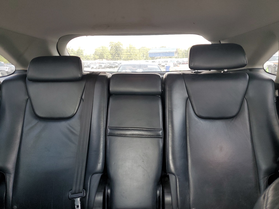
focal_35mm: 26
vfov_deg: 53.1
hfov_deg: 67.3
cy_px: 104
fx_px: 210
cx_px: 140
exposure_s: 1/120
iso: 99
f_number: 1.5
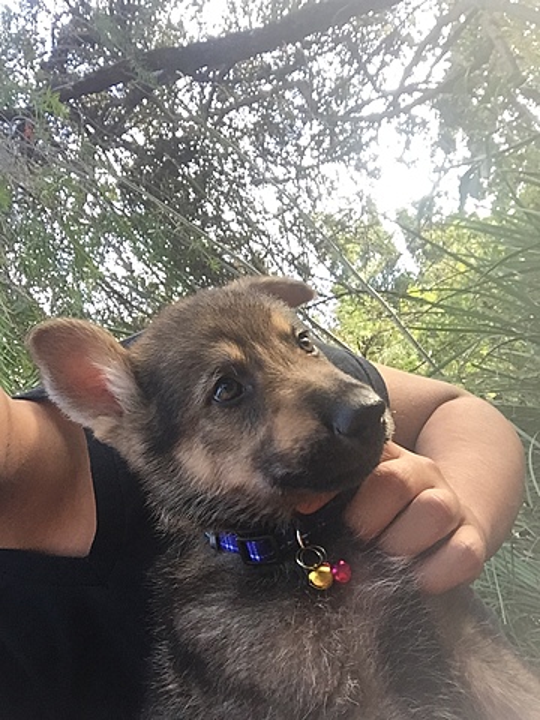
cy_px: 360
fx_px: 645
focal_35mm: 31
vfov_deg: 58.4
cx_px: 270
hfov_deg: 45.4
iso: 40
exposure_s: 1/60
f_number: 2.2
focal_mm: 2.65
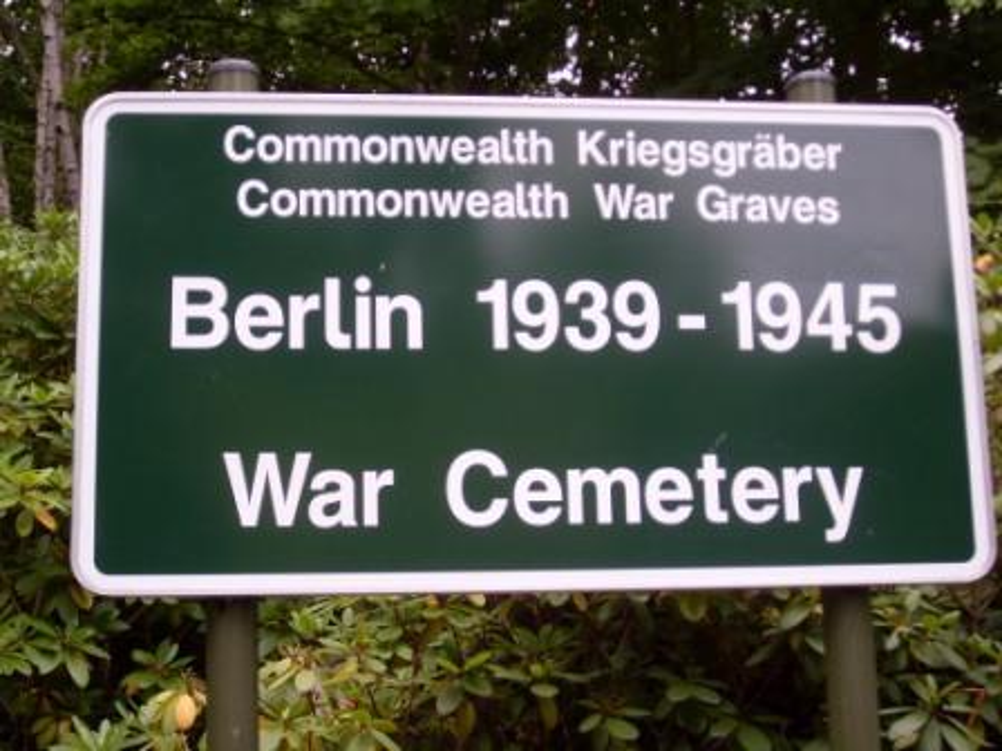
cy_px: 376
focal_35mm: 61
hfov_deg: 31.7
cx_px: 501
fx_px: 1766
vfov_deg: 24.0
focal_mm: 10.1
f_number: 3.7
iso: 80
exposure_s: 1/125
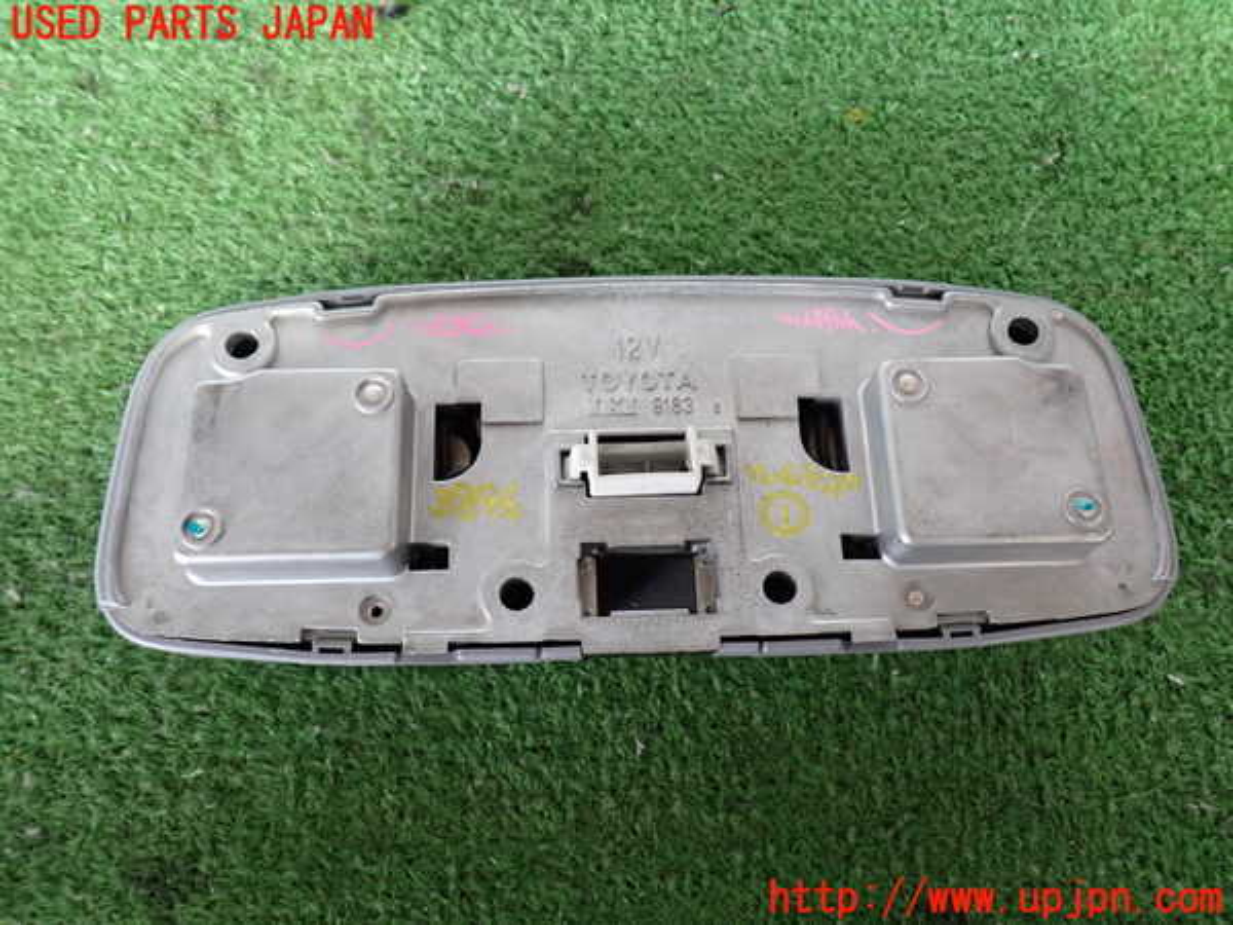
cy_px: 462
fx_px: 1069
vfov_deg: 46.8
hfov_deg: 60.0
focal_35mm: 30
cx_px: 616
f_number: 2.3
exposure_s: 1/30
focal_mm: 5.4
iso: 500
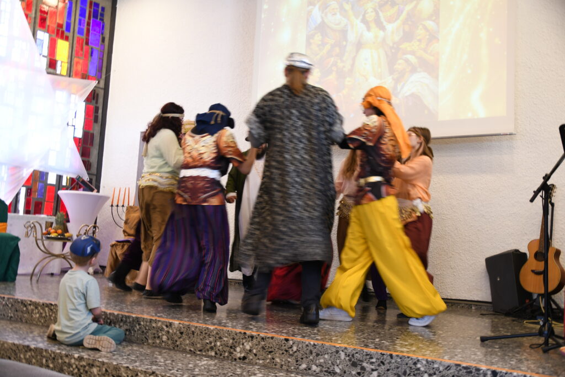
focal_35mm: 36
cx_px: 282
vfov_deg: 36.9
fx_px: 565
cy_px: 188
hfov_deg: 53.1
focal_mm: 24
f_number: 3
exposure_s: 1/40
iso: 320
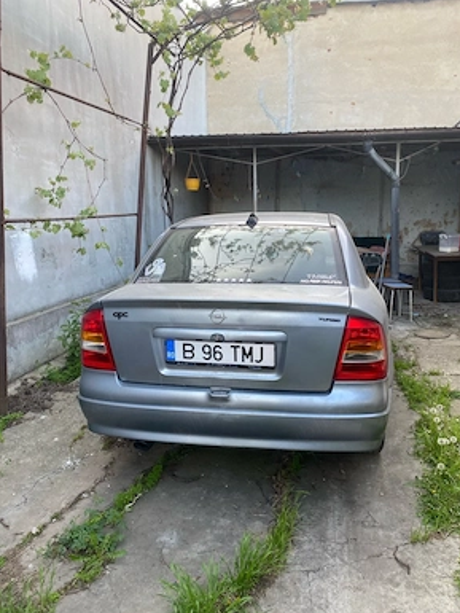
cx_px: 234
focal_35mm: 27
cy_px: 315
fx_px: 478
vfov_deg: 65.3
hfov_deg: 51.4
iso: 50
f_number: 1.8
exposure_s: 1/121
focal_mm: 4.25
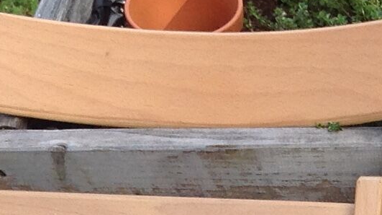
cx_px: 547
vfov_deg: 6.2
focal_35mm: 186
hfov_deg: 11.2
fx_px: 1883
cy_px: 540
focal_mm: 4.28
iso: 50
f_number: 2.4
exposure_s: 1/420
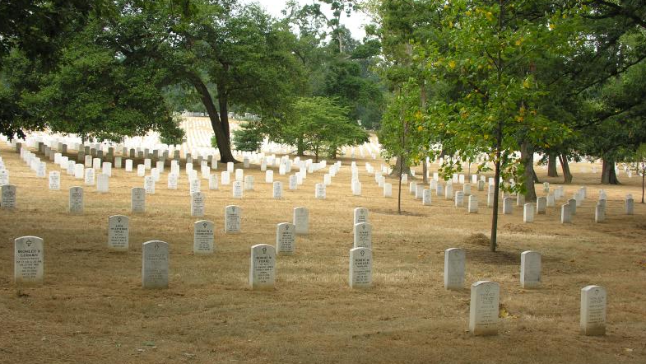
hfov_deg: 46.4
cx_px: 323
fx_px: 754
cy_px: 210
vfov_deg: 27.1
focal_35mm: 44
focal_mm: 10.2
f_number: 4.6
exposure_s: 1/106
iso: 50
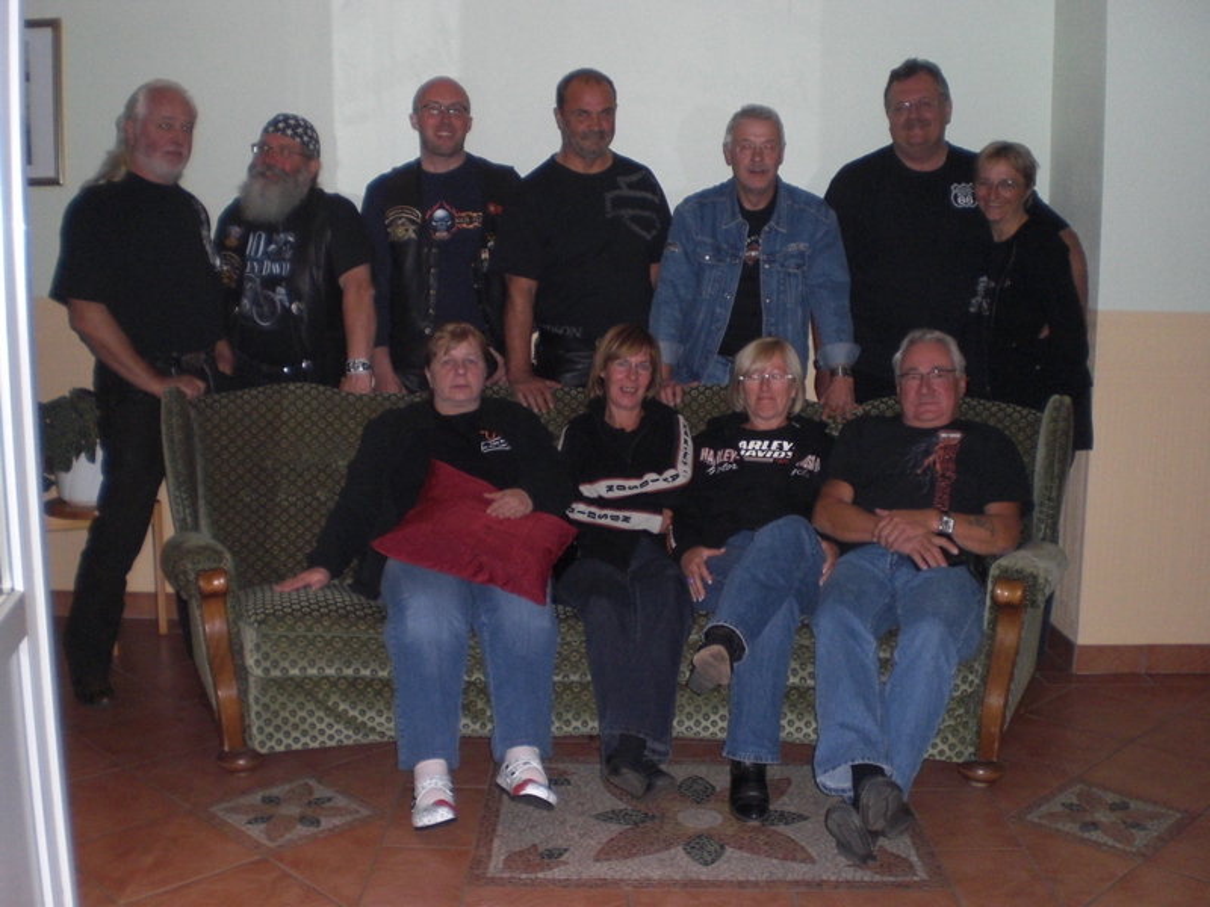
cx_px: 605
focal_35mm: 38
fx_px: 1328
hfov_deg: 49.0
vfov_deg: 37.7
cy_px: 454
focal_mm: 6.3
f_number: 3.1
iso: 200
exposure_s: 1/60
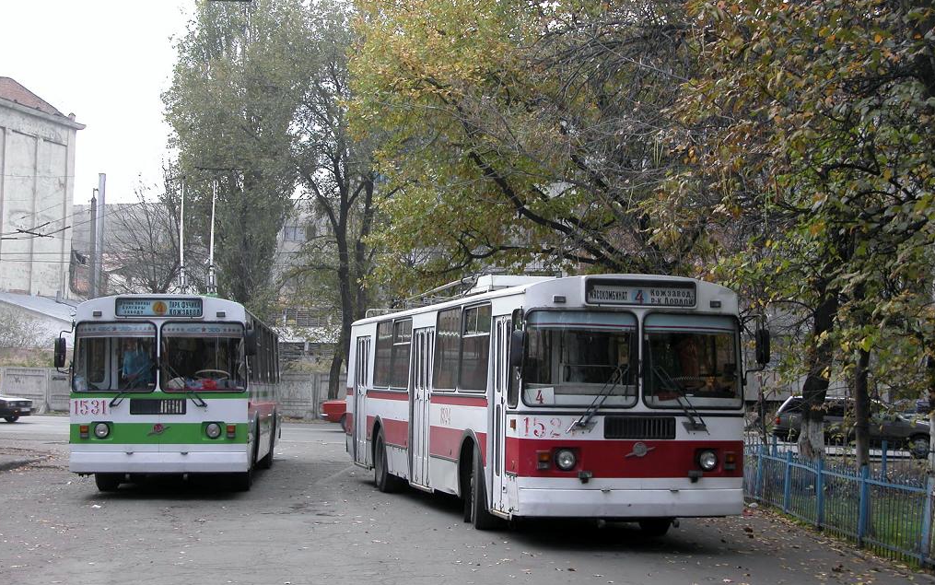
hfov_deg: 33.0
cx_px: 467
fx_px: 1580
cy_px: 293
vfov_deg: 21.0
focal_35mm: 62
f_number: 3.9
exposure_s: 1/149
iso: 100
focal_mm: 14.7
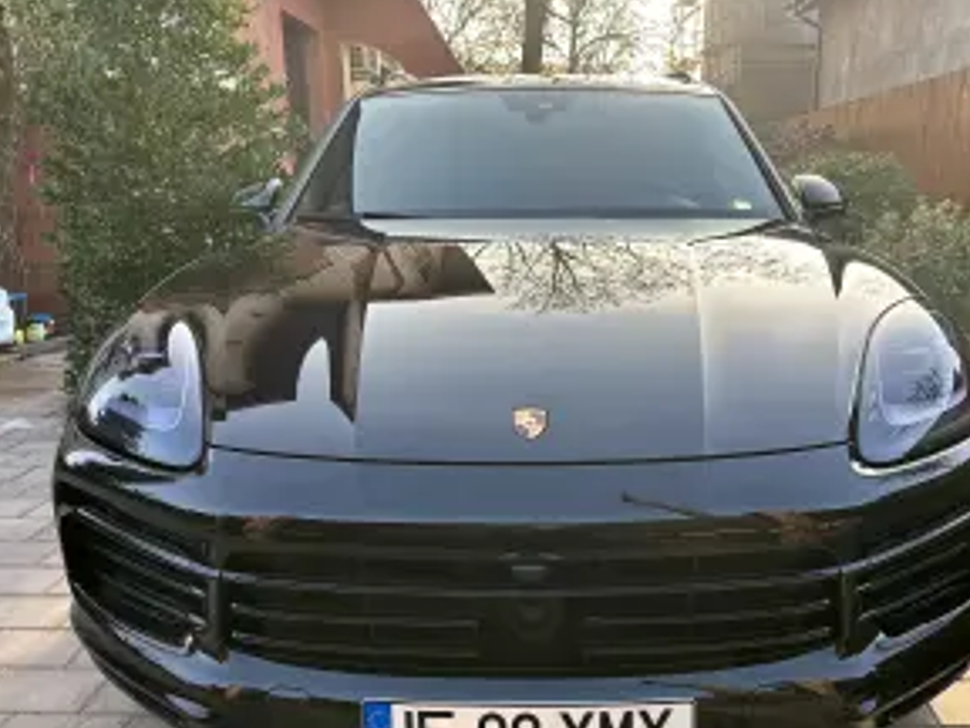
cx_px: 552
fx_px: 841
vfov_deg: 46.7
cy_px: 418
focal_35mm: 30
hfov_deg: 59.7
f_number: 1.78
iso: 80
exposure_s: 1/564
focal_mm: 6.86
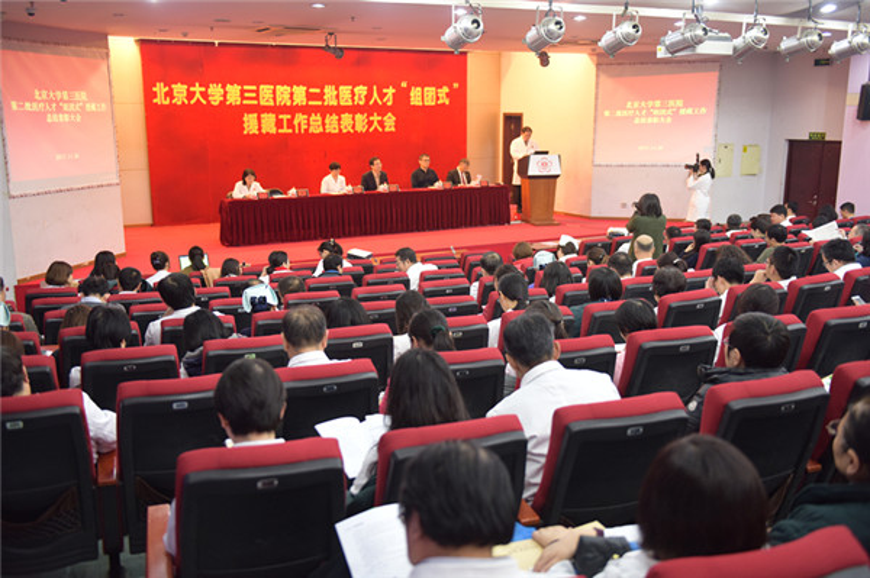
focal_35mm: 36
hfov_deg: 53.2
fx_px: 869
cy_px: 289
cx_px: 435
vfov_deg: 36.8
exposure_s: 1/40
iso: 900
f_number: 2.8
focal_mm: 36
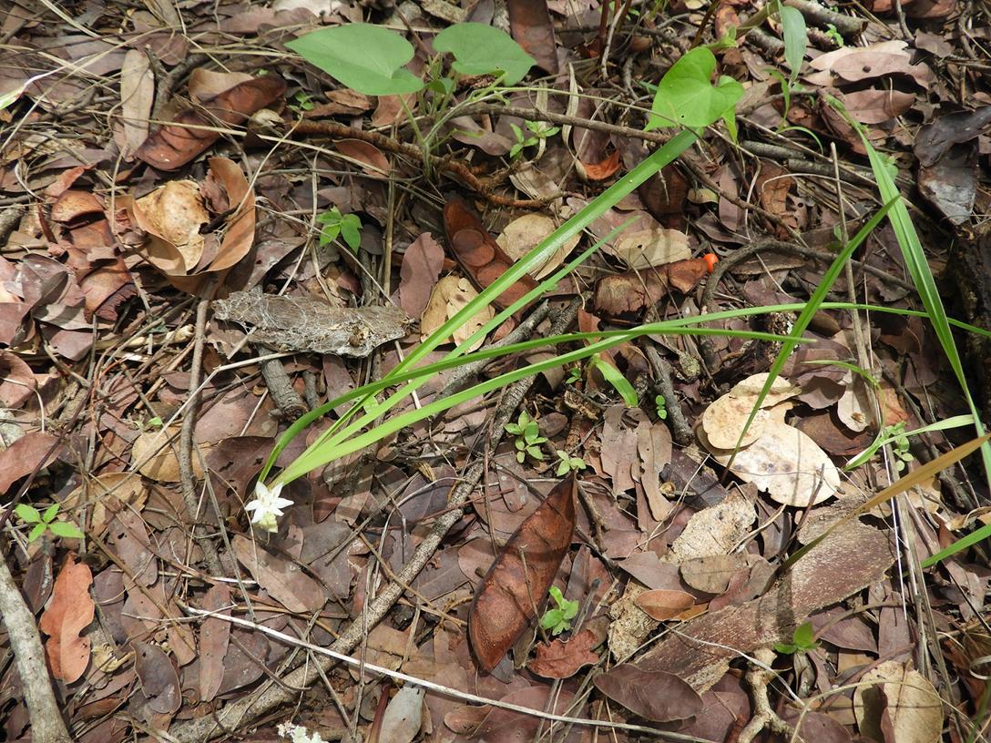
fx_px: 687
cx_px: 496
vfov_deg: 56.8
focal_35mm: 24
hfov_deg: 71.6
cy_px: 372
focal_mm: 4.3
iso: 100
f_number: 3.3
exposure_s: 1/160
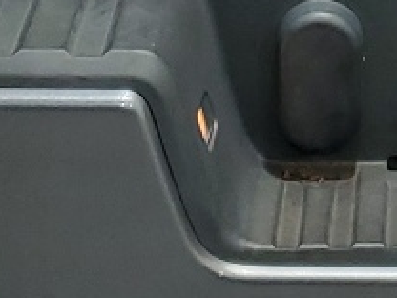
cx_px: 590
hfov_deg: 9.6
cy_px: -403
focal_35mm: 200
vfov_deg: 7.0
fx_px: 2294
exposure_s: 1/60.2
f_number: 1.5
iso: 63
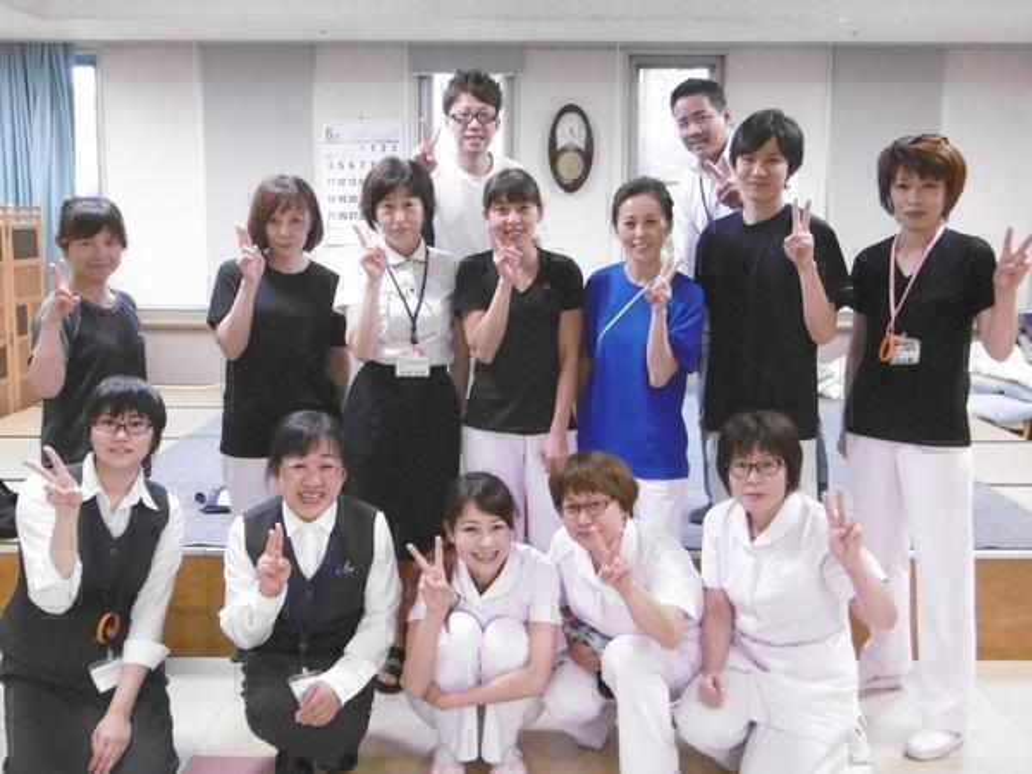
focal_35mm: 38
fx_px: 1133
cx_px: 516
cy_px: 387
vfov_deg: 37.7
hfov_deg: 49.0
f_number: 3.7
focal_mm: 6.8
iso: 800
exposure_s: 1/50
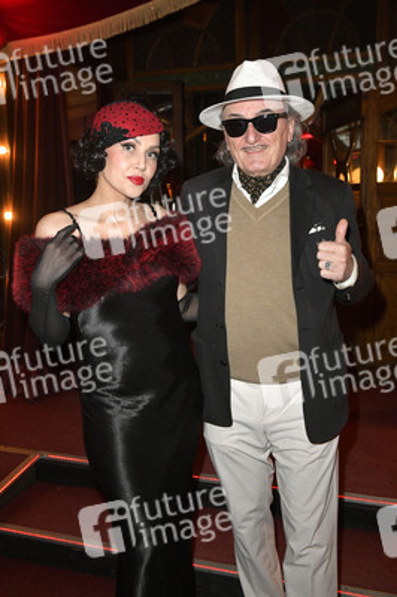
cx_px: 198
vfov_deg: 50.7
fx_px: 630
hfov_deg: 35.0
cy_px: 298
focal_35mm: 38
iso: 2500
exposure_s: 1/250
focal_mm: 38
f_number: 6.3
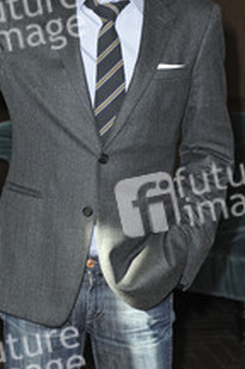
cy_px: 112
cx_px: 48
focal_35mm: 133
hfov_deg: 10.2
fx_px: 1362
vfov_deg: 15.4
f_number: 5.6
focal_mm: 72
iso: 800
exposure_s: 1/160
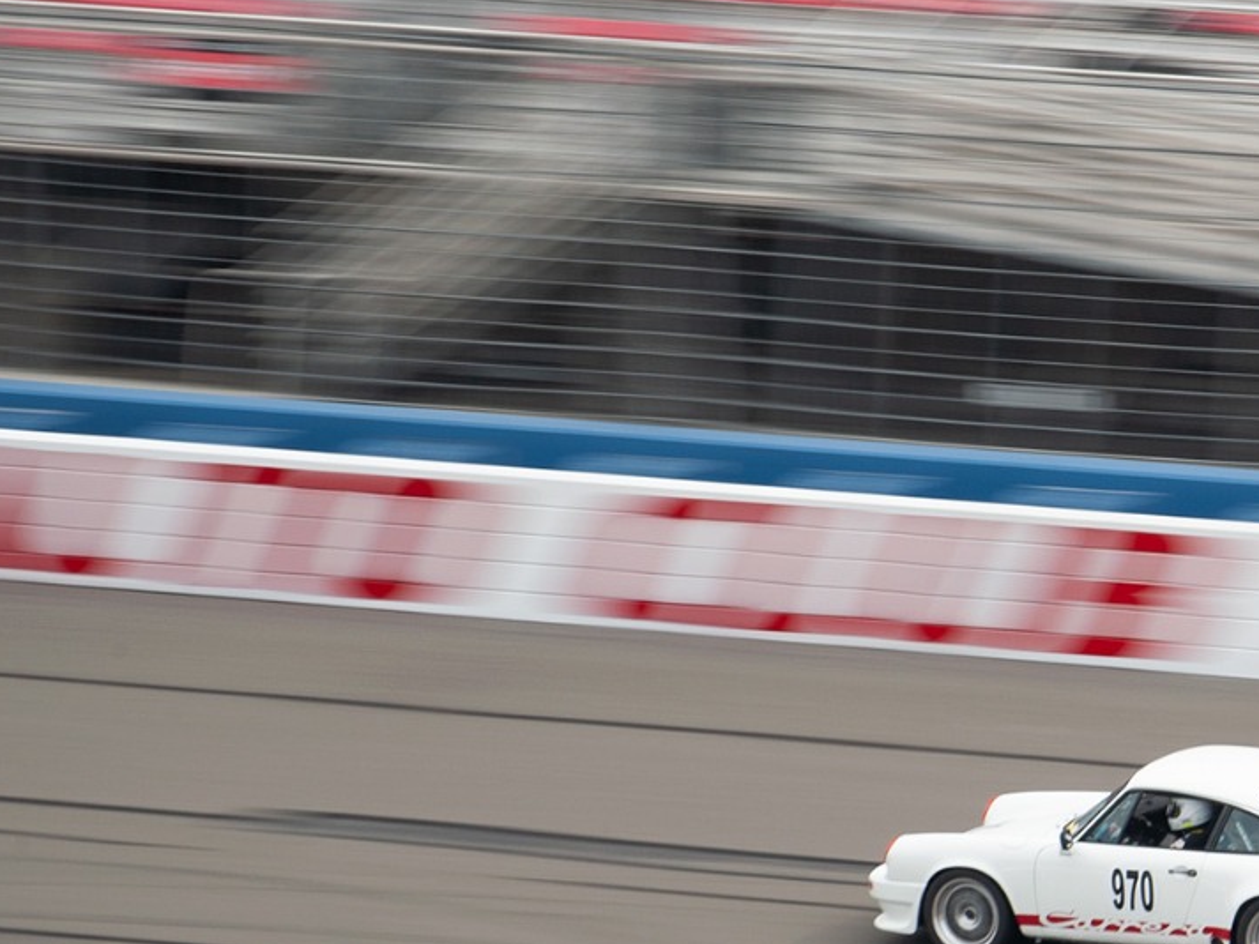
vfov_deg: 4.0
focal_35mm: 372
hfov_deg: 5.3
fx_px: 13530
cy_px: 735
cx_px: 1271
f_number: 11
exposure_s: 1/60
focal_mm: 170
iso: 200
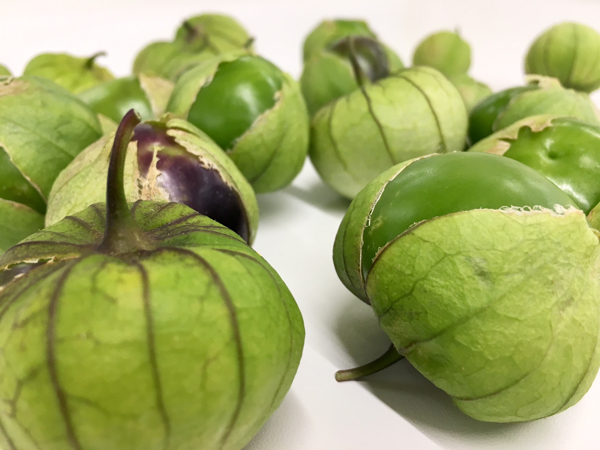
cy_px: 225
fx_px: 503
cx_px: 300
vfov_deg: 48.2
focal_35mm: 29
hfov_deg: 61.7
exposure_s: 1/33
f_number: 2.2
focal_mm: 4.15
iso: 32
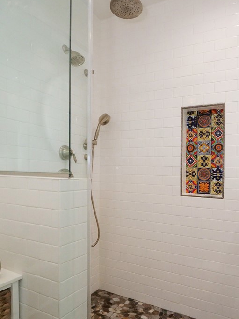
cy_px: 181
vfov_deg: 71.3
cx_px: 142
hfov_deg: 56.4
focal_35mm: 24
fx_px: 221
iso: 2000
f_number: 8
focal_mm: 8
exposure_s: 1/200
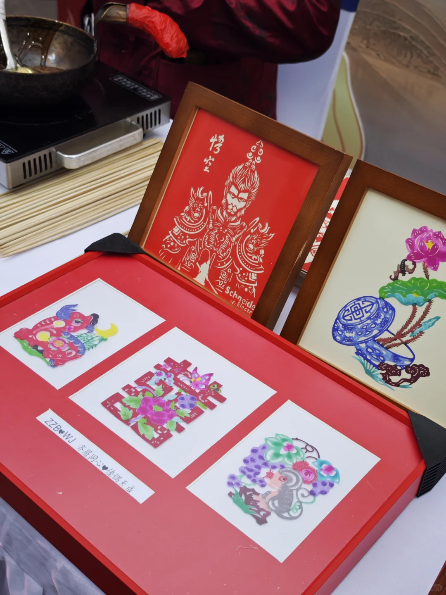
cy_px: 298
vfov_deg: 41.2
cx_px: 223
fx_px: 790
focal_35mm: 46
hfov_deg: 31.5
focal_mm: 8.72
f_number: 2
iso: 50
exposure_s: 1/297
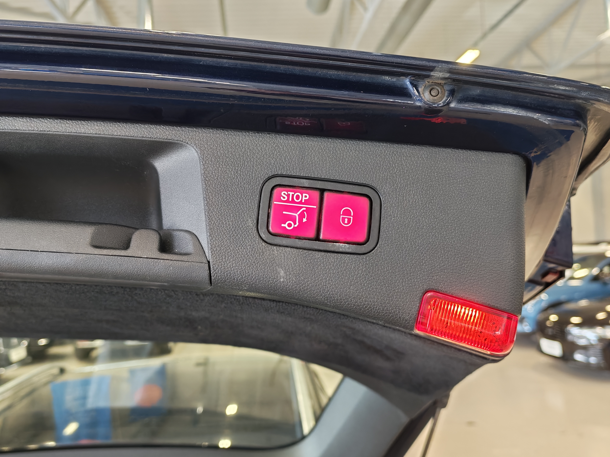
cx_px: 305
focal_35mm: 34
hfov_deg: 54.0
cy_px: 228
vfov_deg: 41.8
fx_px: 599
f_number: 1.9
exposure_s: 1/100
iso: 500
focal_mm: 6.12
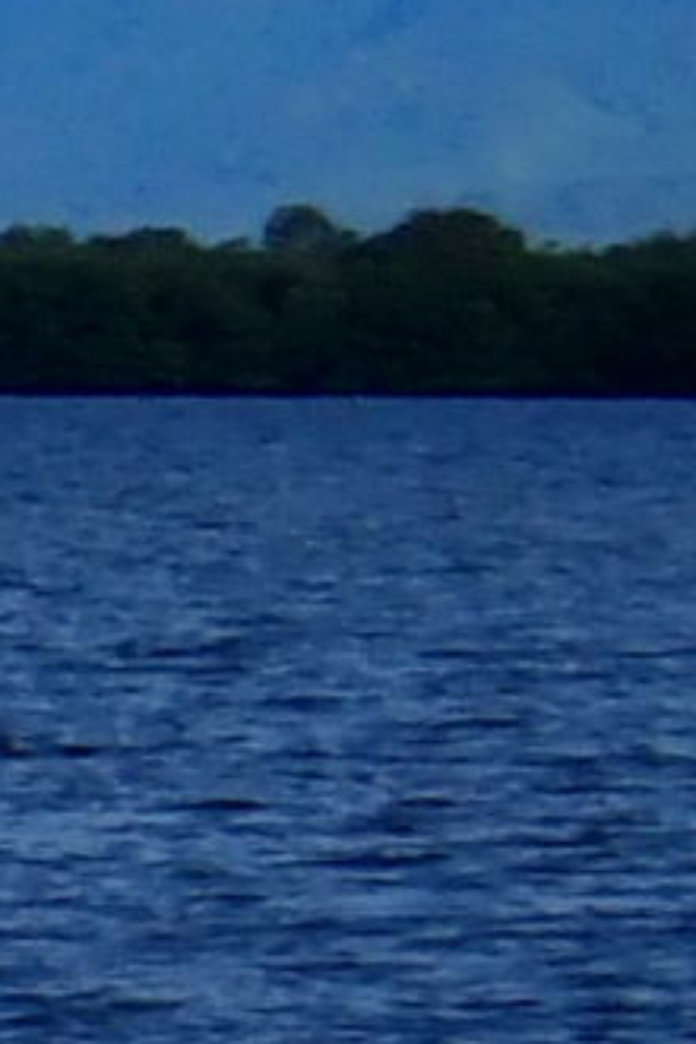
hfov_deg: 1.7
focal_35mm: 806
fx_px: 23372
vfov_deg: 2.6
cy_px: -547
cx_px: -2392
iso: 100
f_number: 6.3
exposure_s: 1/400
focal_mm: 18
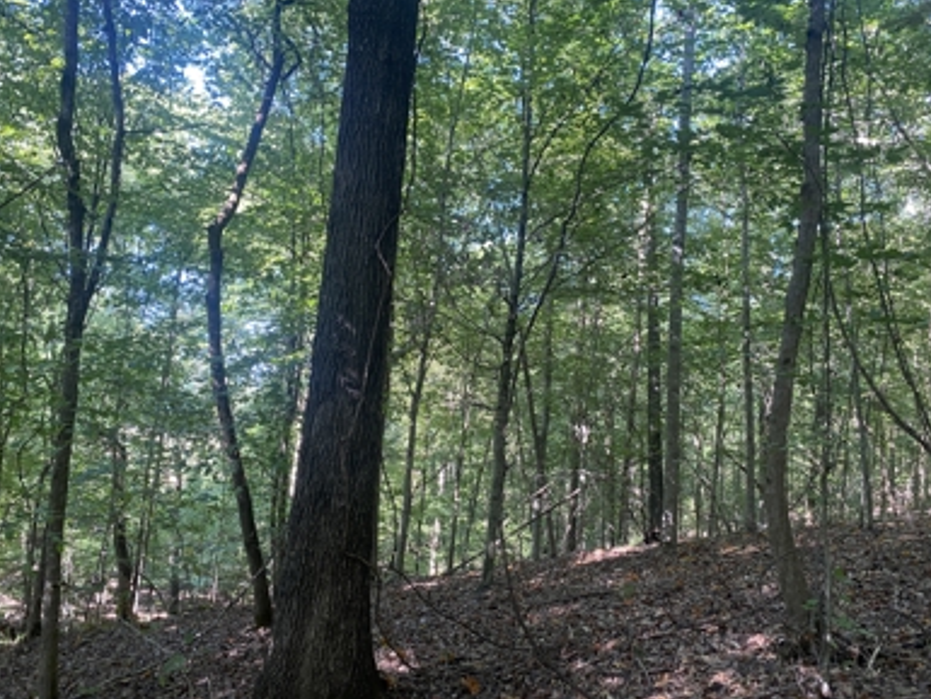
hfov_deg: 65.3
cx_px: 450
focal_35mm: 27
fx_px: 726
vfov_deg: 51.4
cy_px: 343
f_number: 1.8
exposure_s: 1/75
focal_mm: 4.25
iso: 125
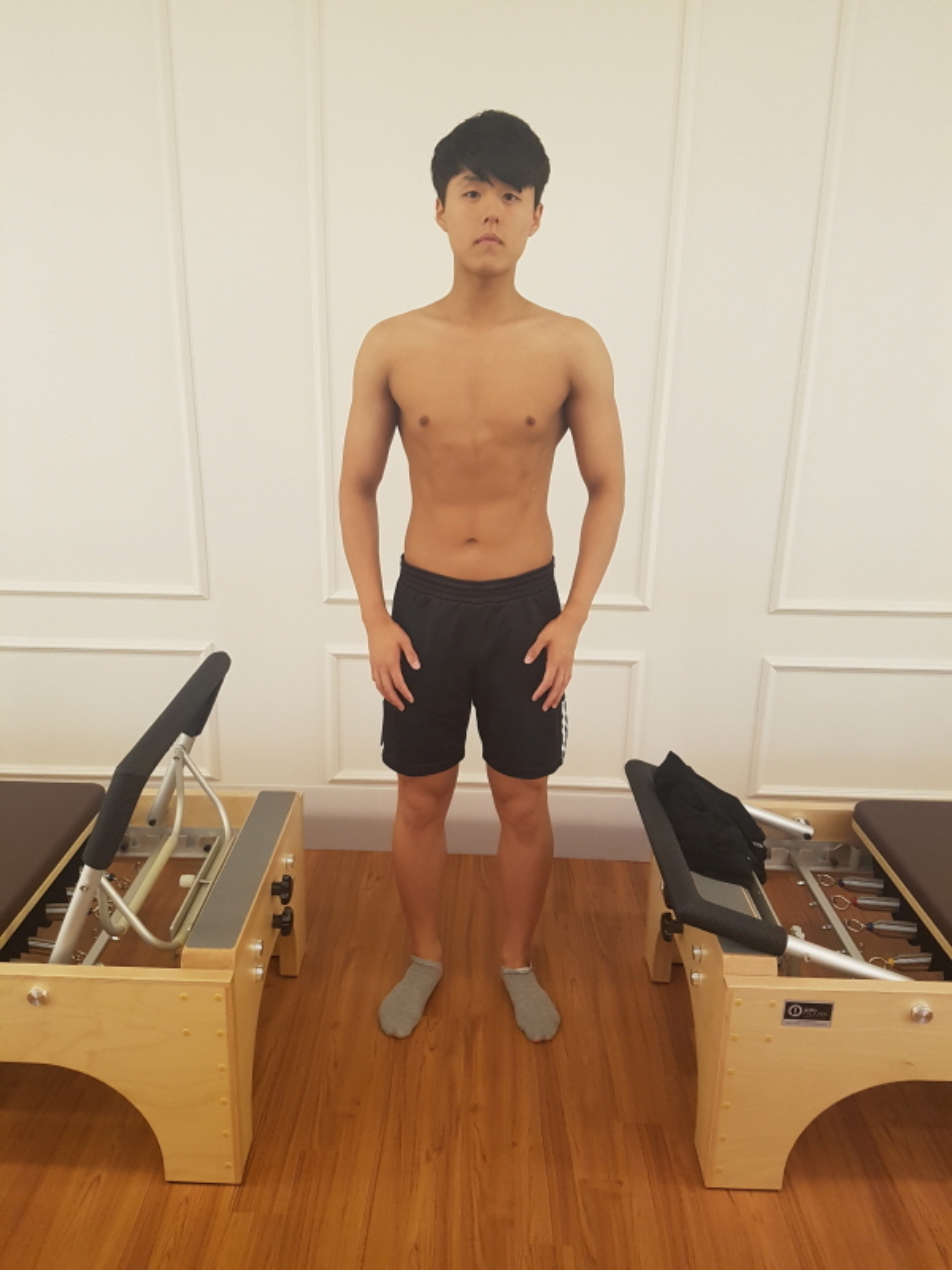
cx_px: 476
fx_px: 953
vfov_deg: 67.3
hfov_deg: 53.1
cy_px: 635
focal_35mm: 26
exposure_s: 1/30
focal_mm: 4.2
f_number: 1.7
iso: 160
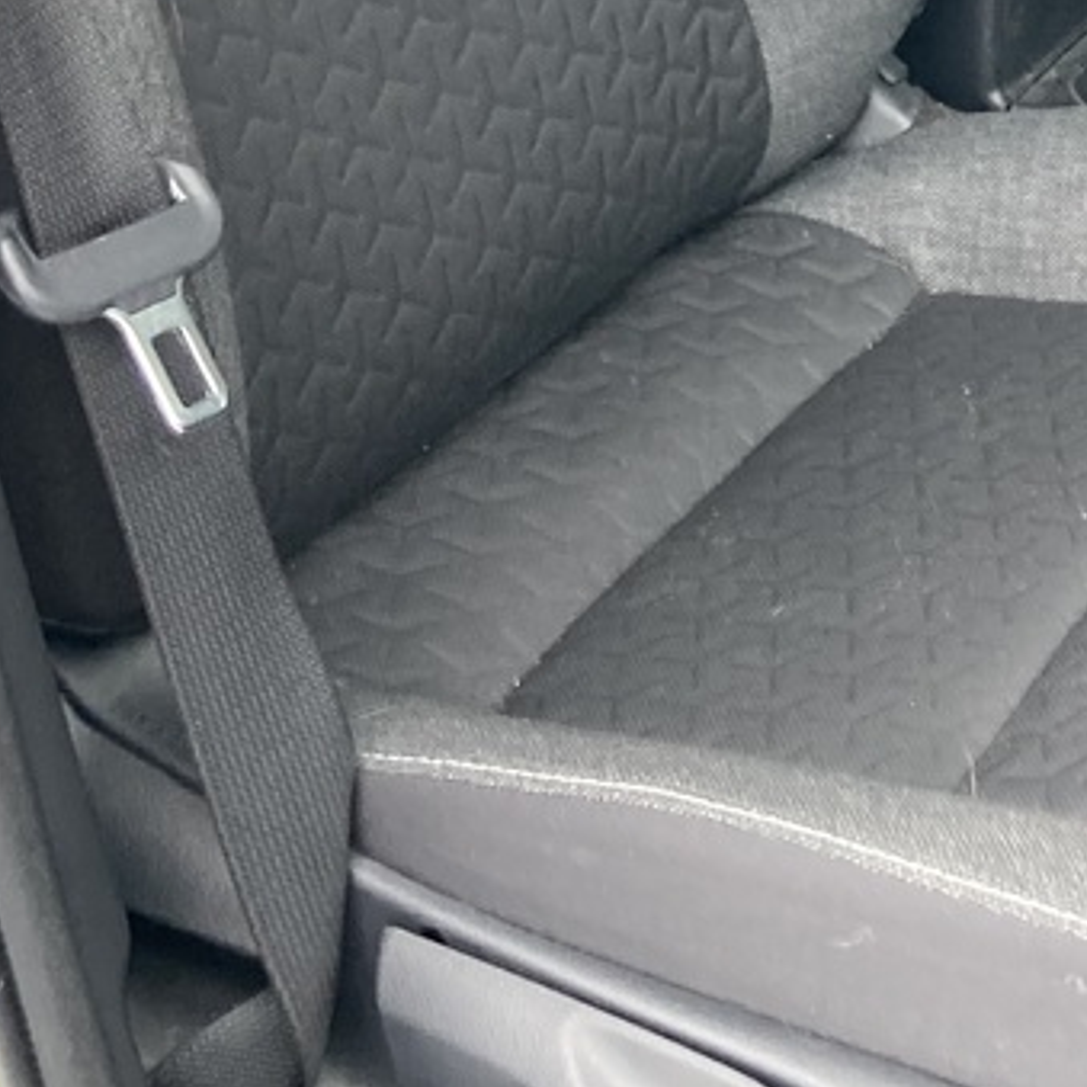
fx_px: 3730
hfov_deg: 16.1
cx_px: 1193
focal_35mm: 105
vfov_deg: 15.2
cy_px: -606
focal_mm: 3.99
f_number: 1.8
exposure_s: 1/60
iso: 80
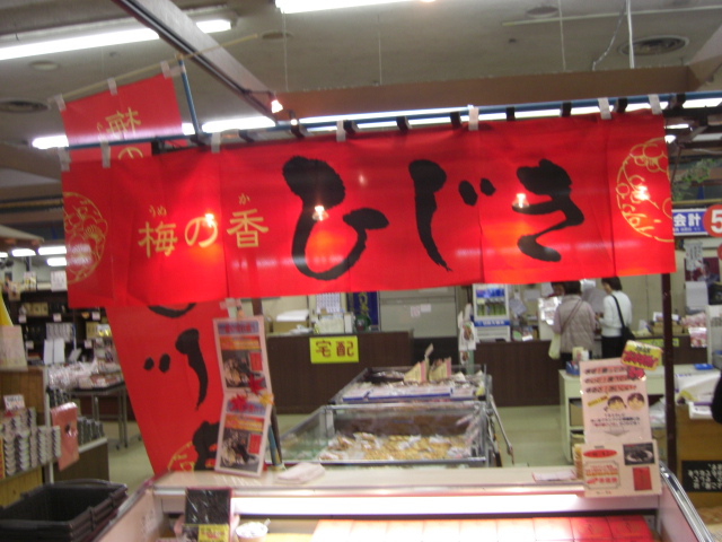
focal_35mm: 38
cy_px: 271
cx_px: 361
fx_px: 793
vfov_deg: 37.7
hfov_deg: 49.0
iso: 200
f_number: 2.8
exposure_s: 1/60
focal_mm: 7.9
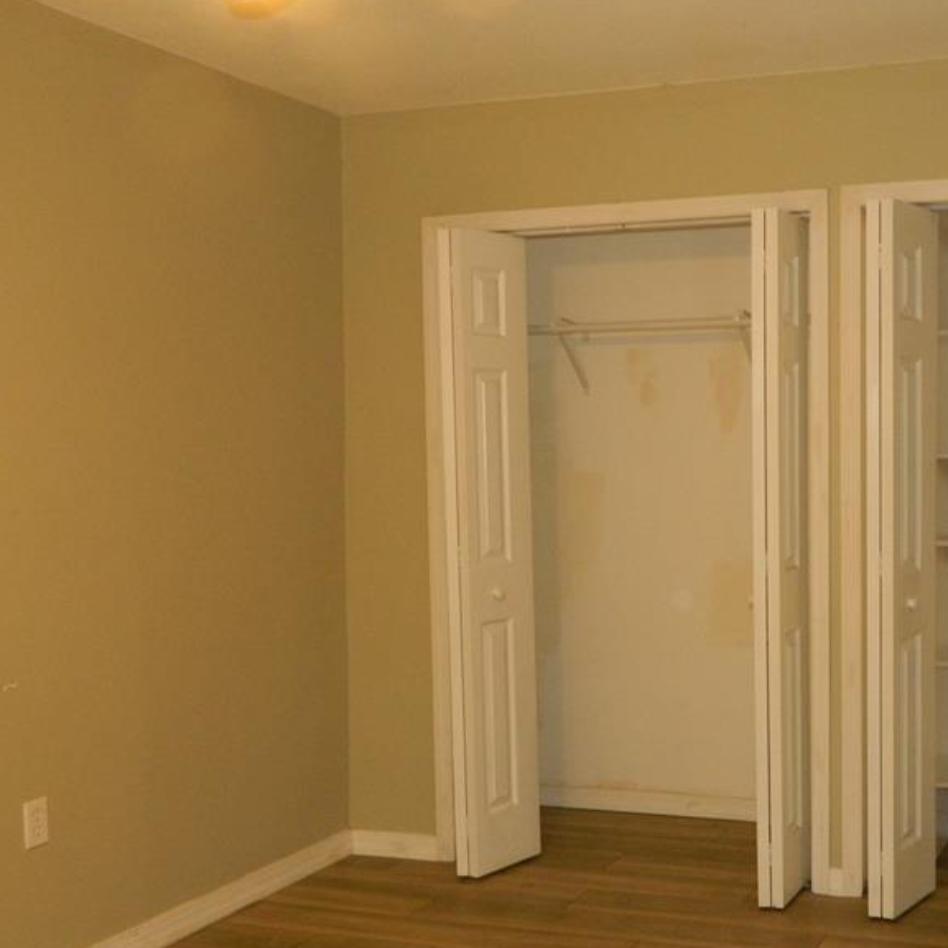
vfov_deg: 38.3
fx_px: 1363
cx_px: 746
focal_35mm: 44
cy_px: 533
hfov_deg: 37.1
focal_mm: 5.1
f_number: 3.2
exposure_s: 1/30
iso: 200
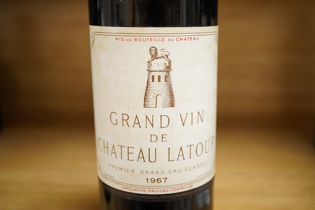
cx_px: 158
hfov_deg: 43.6
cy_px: 105
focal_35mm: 45
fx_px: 394
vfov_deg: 29.9
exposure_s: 1/125
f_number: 5.6
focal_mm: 30
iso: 1250
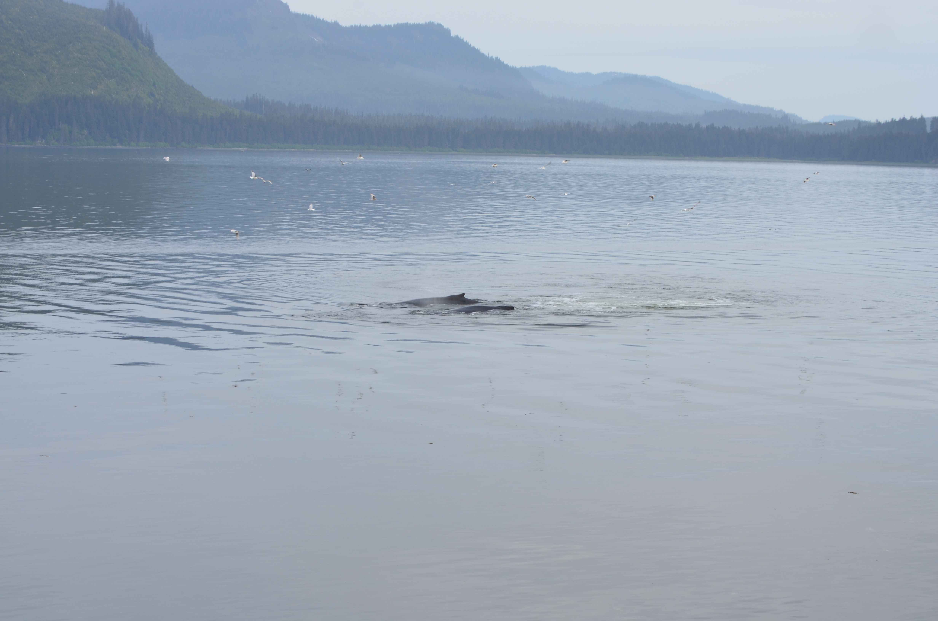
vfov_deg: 16.5
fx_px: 2145
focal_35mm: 82
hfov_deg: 24.7
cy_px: 310
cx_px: 469
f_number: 11
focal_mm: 55
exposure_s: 1/100
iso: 200
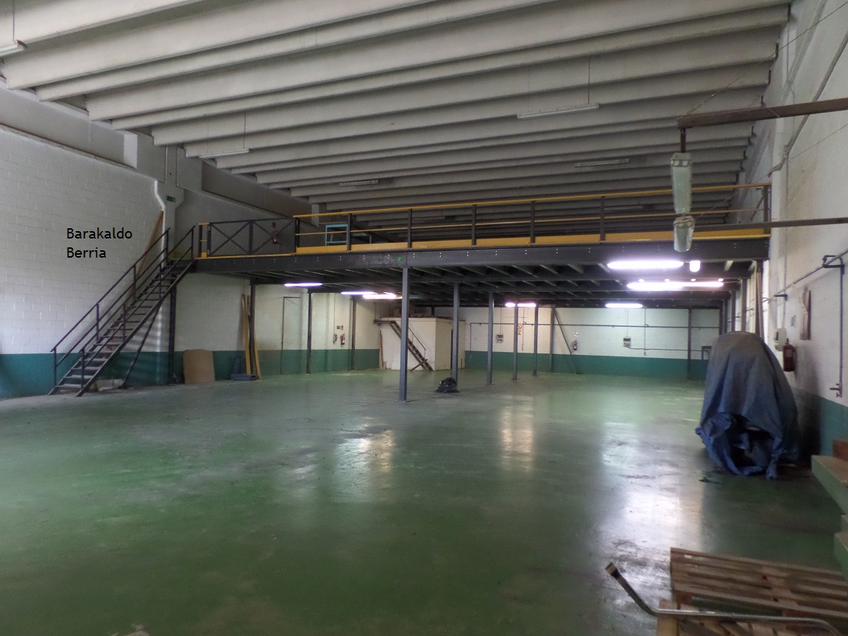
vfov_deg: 58.9
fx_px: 563
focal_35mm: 23
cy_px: 318
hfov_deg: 73.9
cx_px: 424
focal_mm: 4.1
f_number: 2.8
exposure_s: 1/30
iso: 640
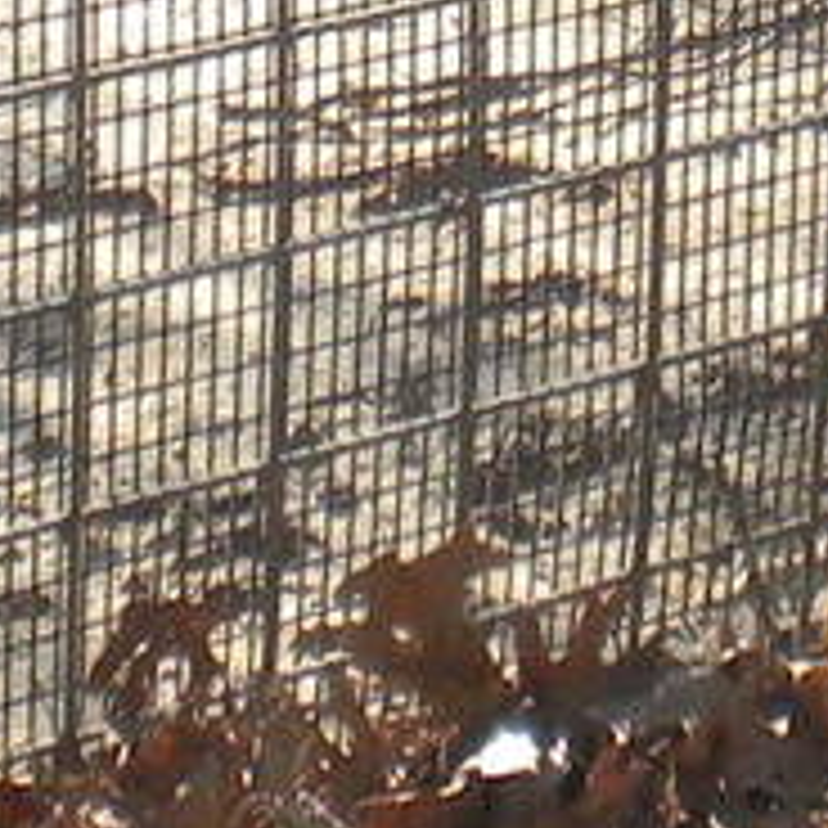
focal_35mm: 285
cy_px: -1062
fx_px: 7713
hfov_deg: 6.1
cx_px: 896
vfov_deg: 5.9
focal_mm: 6.6
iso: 92
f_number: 3.5
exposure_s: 1/372
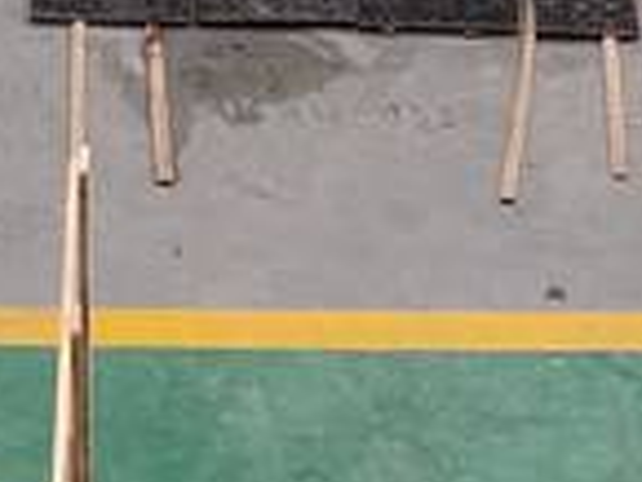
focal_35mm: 184
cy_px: -544
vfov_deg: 7.7
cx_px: 204
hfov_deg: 10.7
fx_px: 3415
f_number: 1.8
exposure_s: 1/157
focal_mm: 4.71
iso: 50
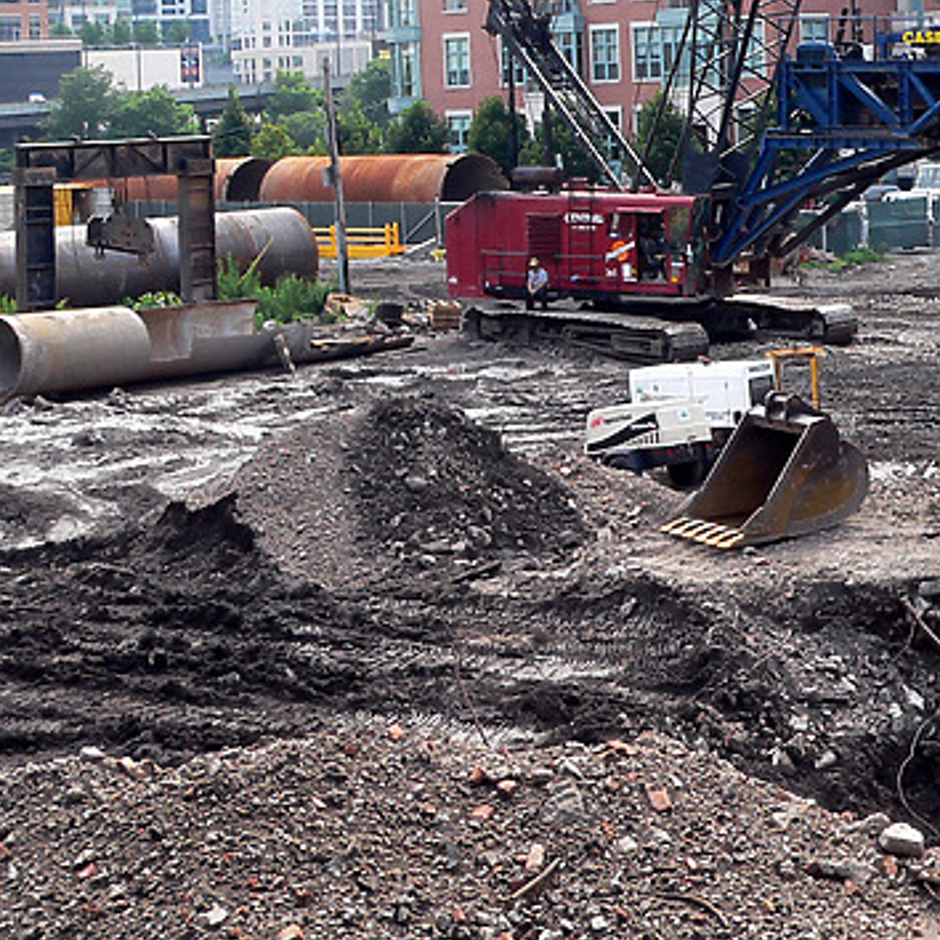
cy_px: 235
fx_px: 2489
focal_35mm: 81
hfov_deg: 20.8
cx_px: 892
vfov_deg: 21.2
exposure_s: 1/125
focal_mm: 6
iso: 80
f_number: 4
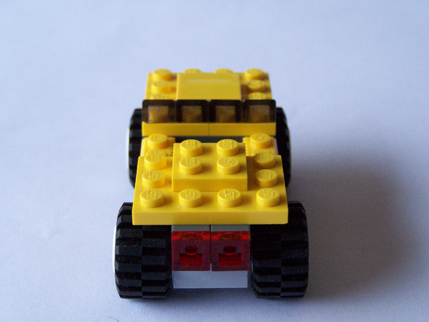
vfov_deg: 18.0
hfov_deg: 23.8
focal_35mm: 82
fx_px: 1016
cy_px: 161
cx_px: 214
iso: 400
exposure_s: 1/20
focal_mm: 13.7
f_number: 3.2
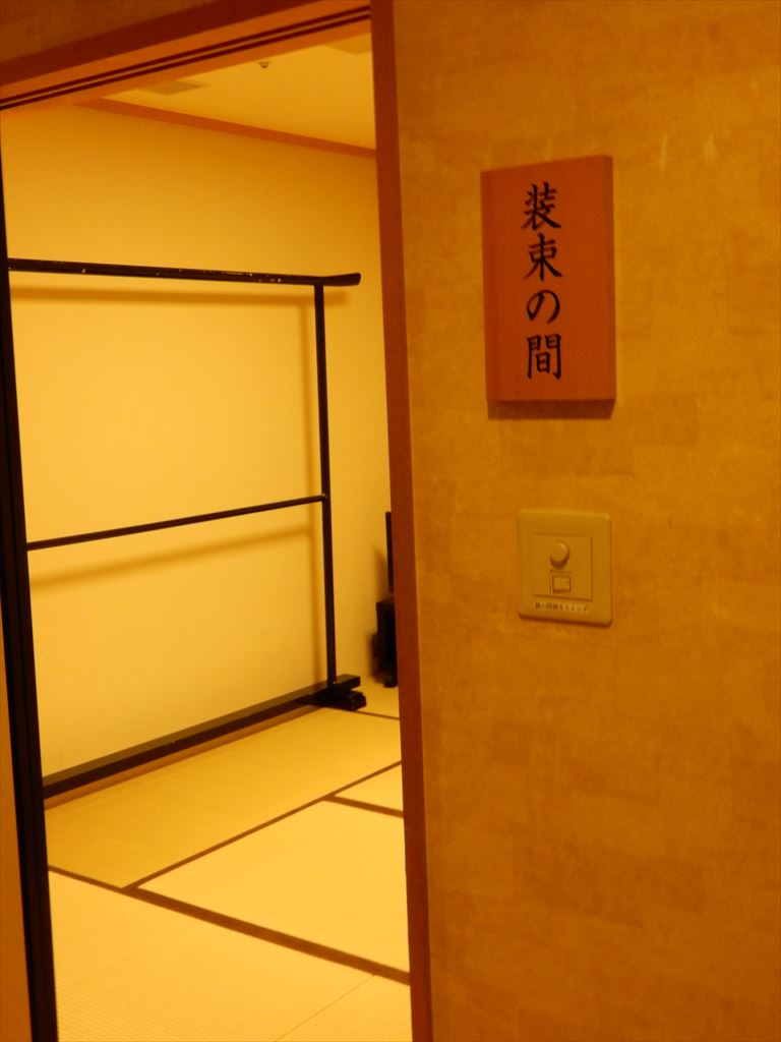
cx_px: 390
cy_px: 521
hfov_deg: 33.6
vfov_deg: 43.9
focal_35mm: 43
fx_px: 1294
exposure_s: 1/10
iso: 400
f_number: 4.2
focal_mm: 7.6
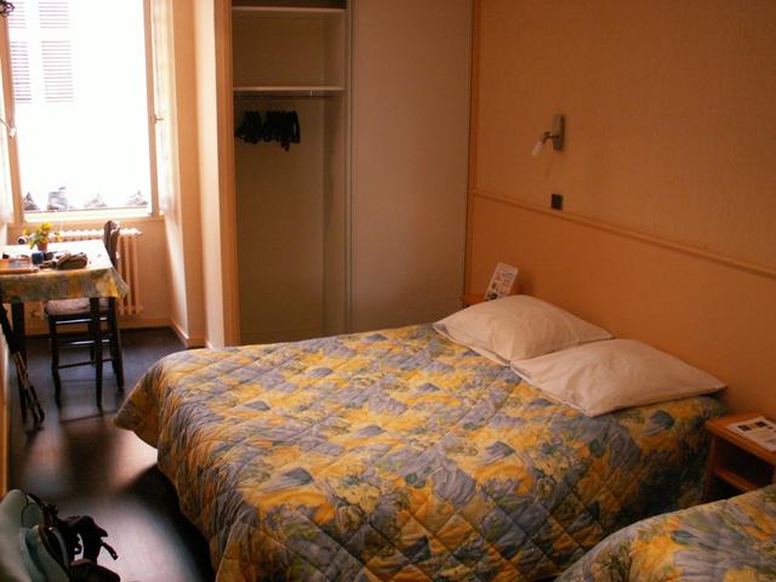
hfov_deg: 52.6
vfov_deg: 40.7
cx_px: 388
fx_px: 785
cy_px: 291
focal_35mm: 35
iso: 160
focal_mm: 5.86
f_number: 2.8
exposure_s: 1/25
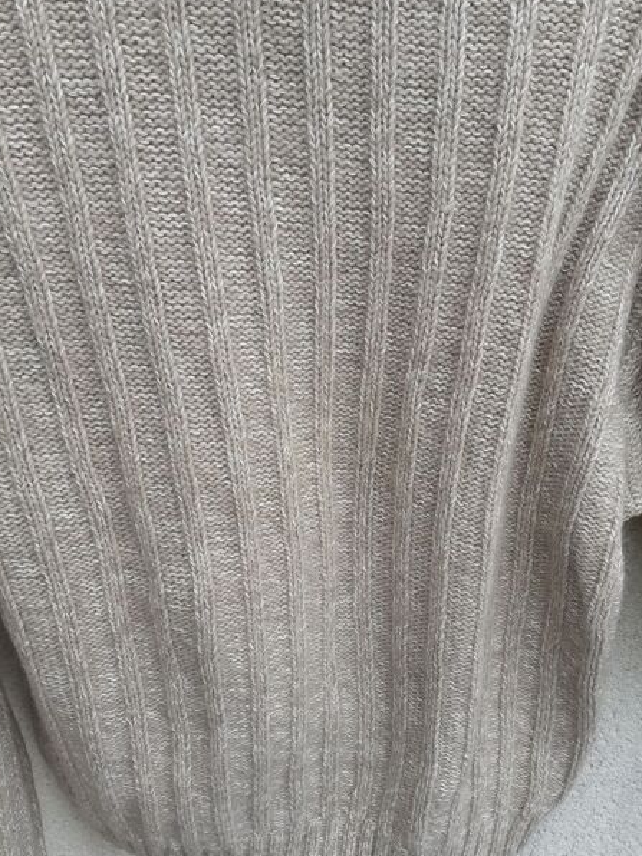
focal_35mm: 29
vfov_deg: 61.7
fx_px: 717
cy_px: 419
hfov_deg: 48.2
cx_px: 322
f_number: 1.9
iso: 40
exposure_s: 1/169
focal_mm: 3.6
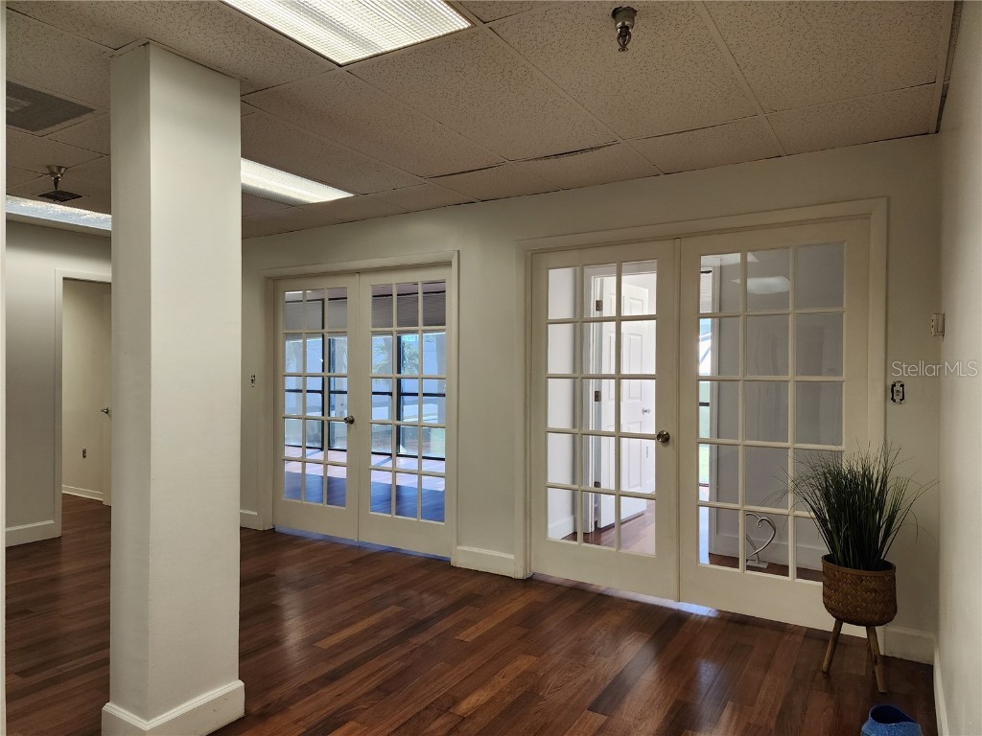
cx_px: 491
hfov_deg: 73.9
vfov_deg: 58.9
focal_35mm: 23
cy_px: 368
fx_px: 652
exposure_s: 1/180
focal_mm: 6.4
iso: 100
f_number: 1.8
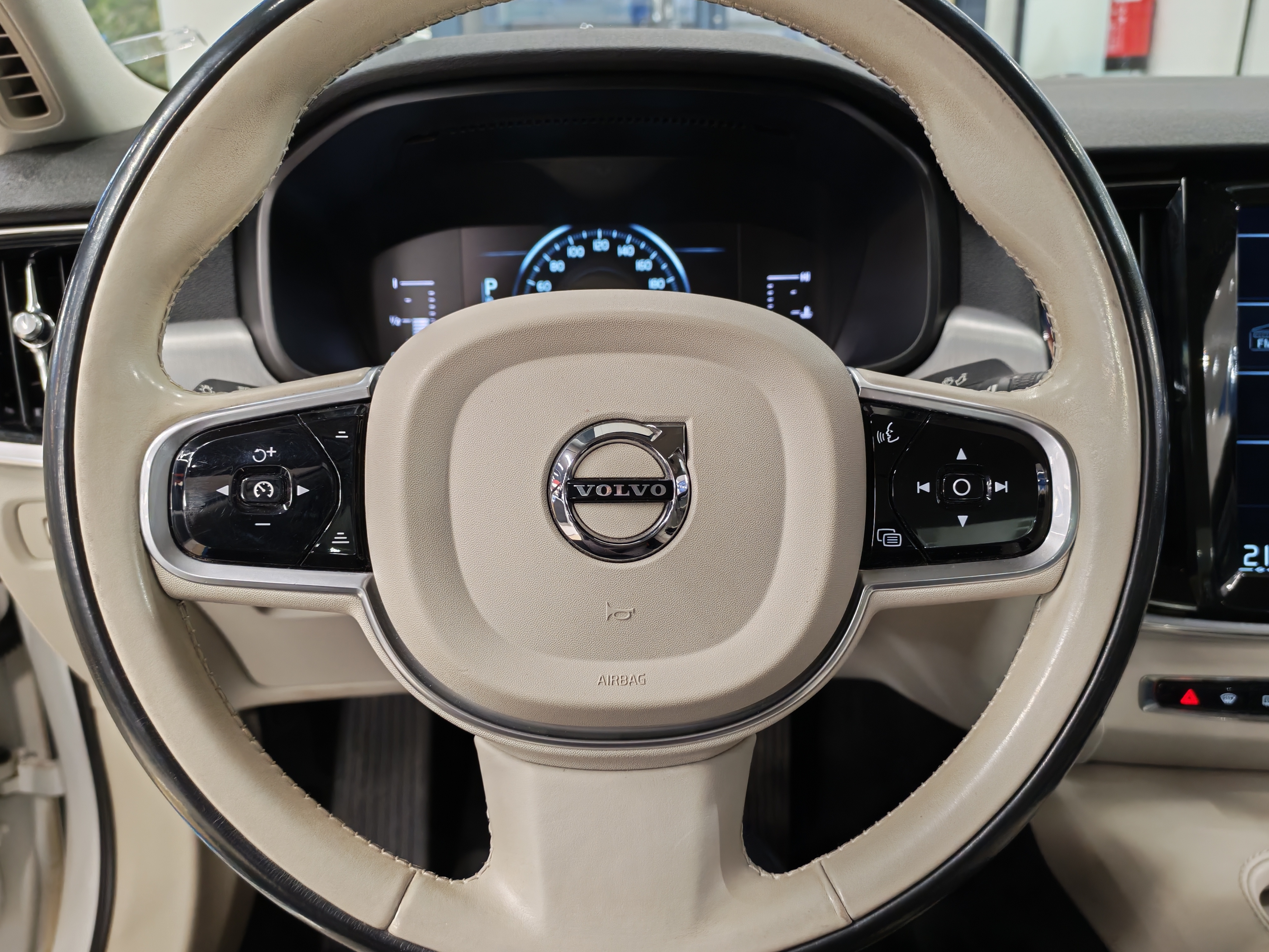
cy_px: 476
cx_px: 634
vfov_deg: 45.4
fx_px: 1136
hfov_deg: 58.4
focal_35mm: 31
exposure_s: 1/50
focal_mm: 6.12
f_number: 1.9
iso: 884
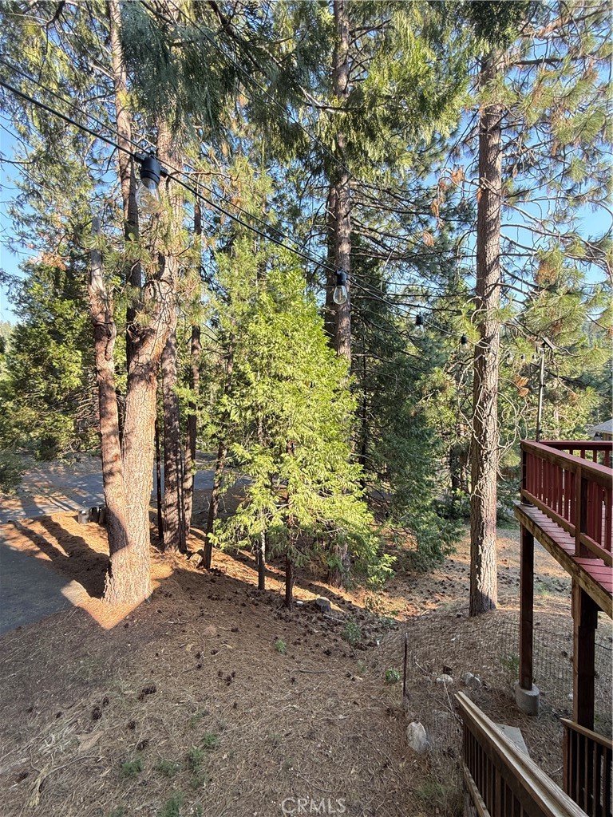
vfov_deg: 102.1
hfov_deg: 85.7
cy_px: 408
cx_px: 306
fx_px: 331
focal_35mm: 14
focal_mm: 2.22
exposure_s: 1/103
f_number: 2.2
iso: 64
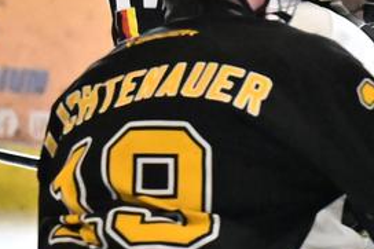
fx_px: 13684
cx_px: 1310
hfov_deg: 1.6
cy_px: 312
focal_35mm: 1318
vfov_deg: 1.0
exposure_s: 1/1000
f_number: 2.8
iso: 3200
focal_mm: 125
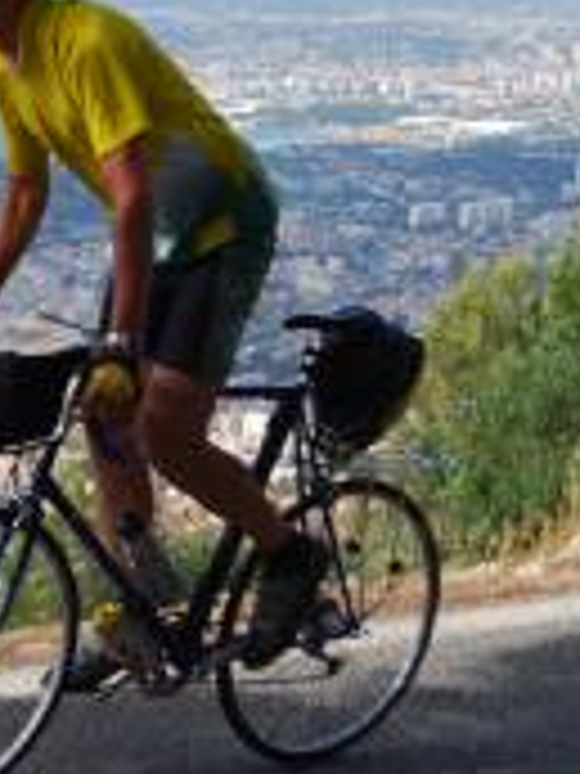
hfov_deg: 11.5
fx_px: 2860
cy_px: 342
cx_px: 9
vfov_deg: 15.4
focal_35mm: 128
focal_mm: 38
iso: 100
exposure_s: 1/125
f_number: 9
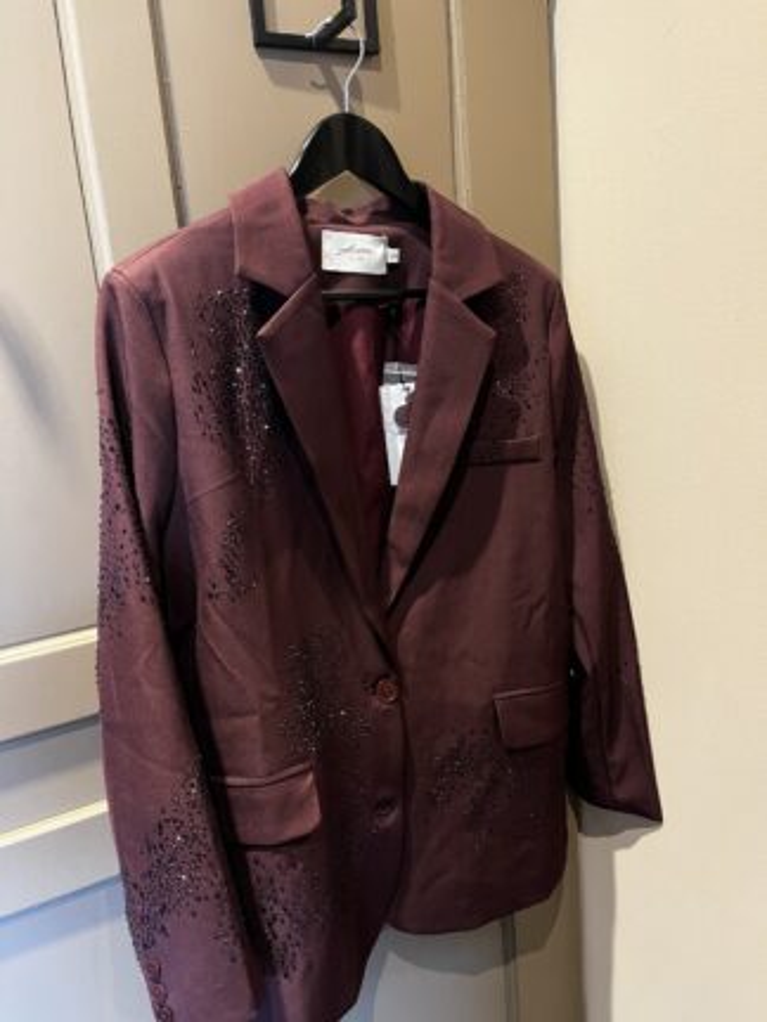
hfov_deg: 53.1
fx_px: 768
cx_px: 384
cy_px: 511
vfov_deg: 67.3
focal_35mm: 26
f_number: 1.6
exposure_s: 1/33
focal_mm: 5.1
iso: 500
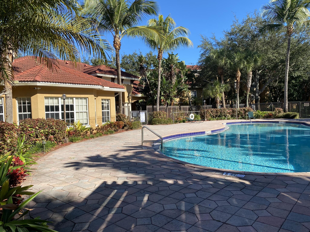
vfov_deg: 53.1
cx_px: 155
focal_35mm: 26
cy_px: 116
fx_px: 233
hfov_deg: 67.3
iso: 32
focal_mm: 4.25
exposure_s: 1/1996
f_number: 1.8
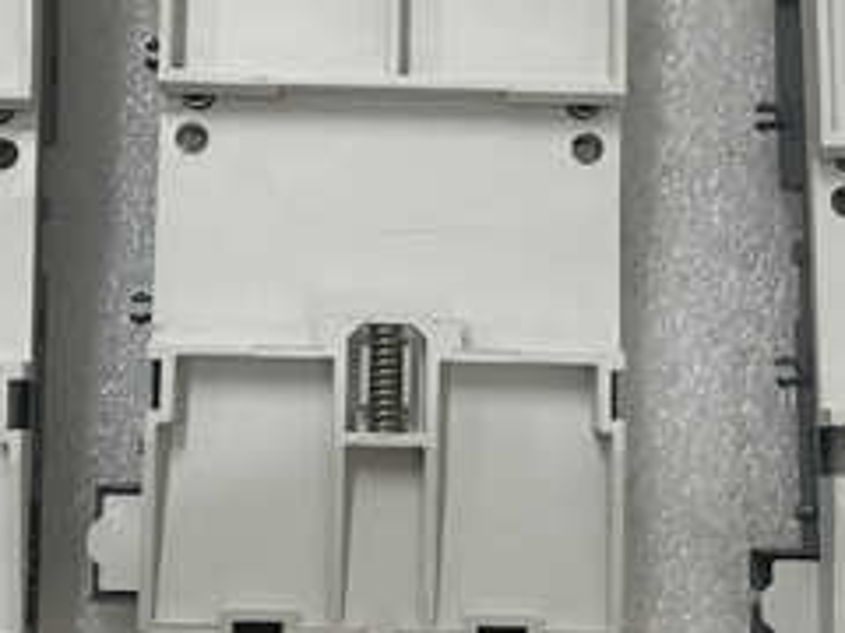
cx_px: 394
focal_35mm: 70
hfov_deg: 27.8
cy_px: 229
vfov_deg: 21.0
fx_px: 1709
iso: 20
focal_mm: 3.99
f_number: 1.8
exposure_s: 1/33
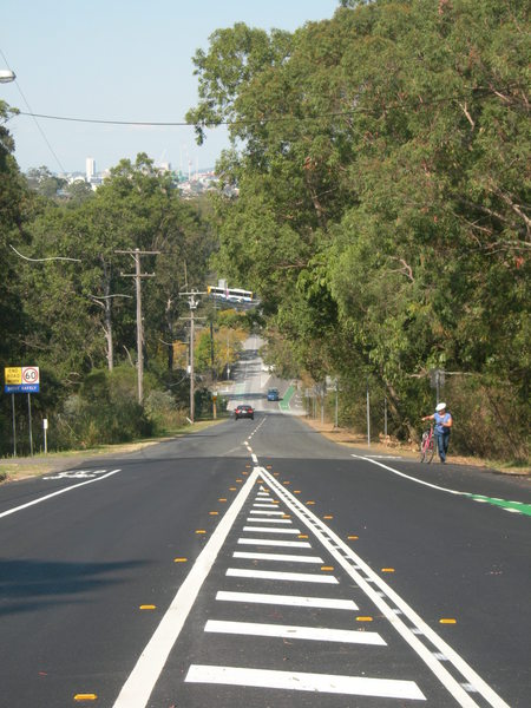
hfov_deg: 13.1
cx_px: 266
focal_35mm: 113
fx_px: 2311
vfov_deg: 17.4
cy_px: 354
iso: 50
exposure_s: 1/110
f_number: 8.2
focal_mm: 23.4
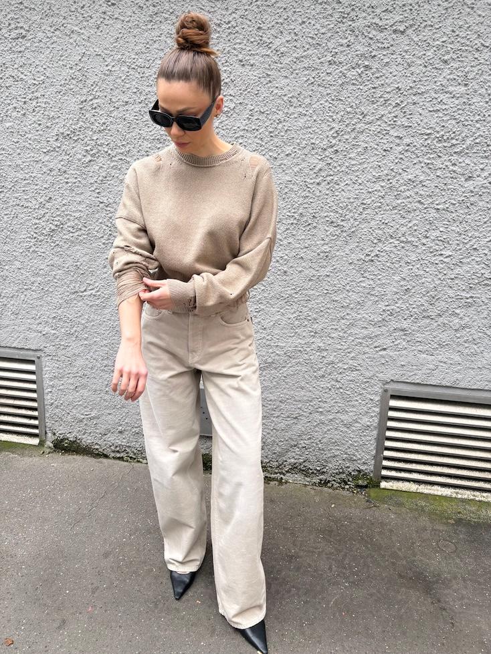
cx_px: 246
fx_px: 492
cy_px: 327
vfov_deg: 67.3
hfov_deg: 53.1
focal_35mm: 26
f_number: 1.6
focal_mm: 5.96
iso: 32
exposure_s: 1/124
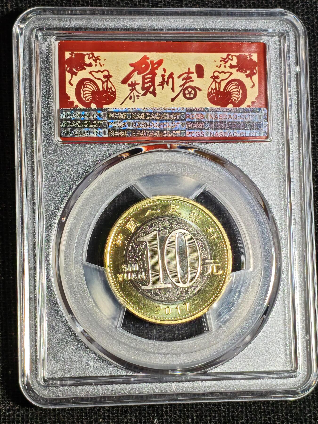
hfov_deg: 13.8
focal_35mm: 107
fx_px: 1311
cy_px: 212
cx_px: 159
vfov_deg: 18.4
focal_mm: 4.94
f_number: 1.5
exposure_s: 1/630
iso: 50
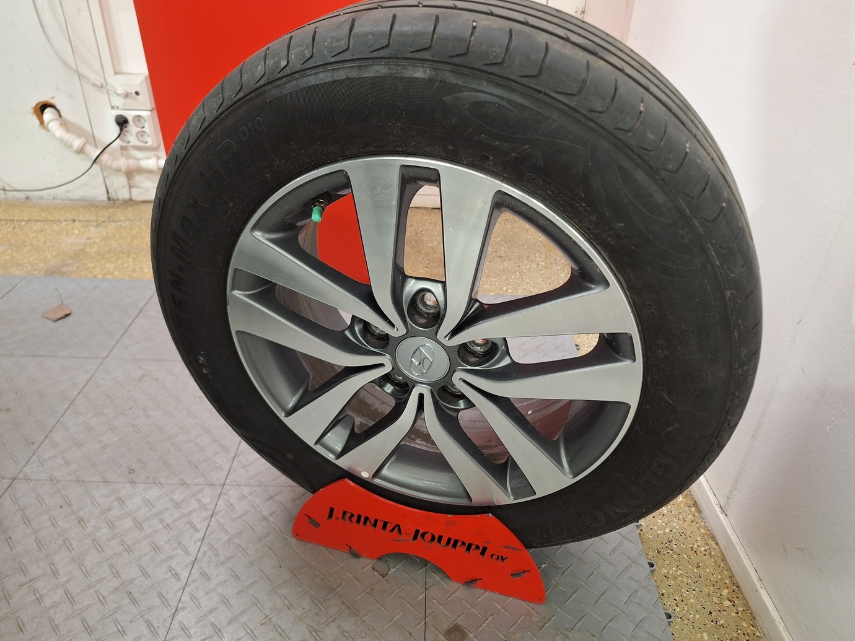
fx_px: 593
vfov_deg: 56.8
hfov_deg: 71.6
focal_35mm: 24
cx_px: 429
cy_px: 328
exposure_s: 1/25
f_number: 1.8
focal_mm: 5.54
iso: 320
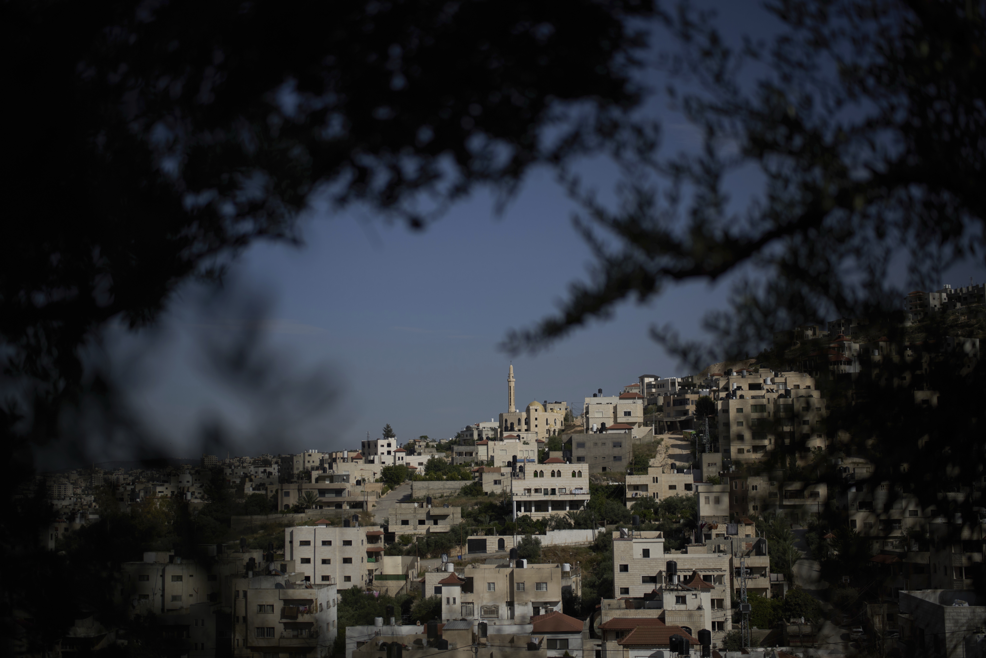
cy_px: 329
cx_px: 493
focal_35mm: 50
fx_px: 1369
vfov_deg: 27.0
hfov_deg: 39.6
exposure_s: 1/32000
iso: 100
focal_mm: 50
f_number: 1.6
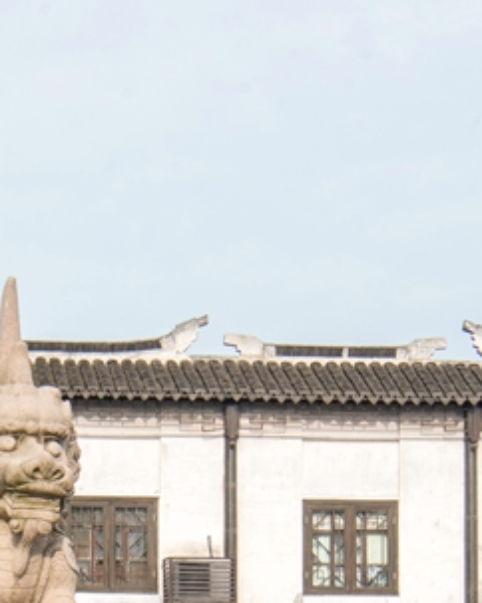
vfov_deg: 14.0
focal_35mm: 134
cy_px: 688
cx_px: 20
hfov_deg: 11.4
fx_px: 2392
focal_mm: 40
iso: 125
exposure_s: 1/100
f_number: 14
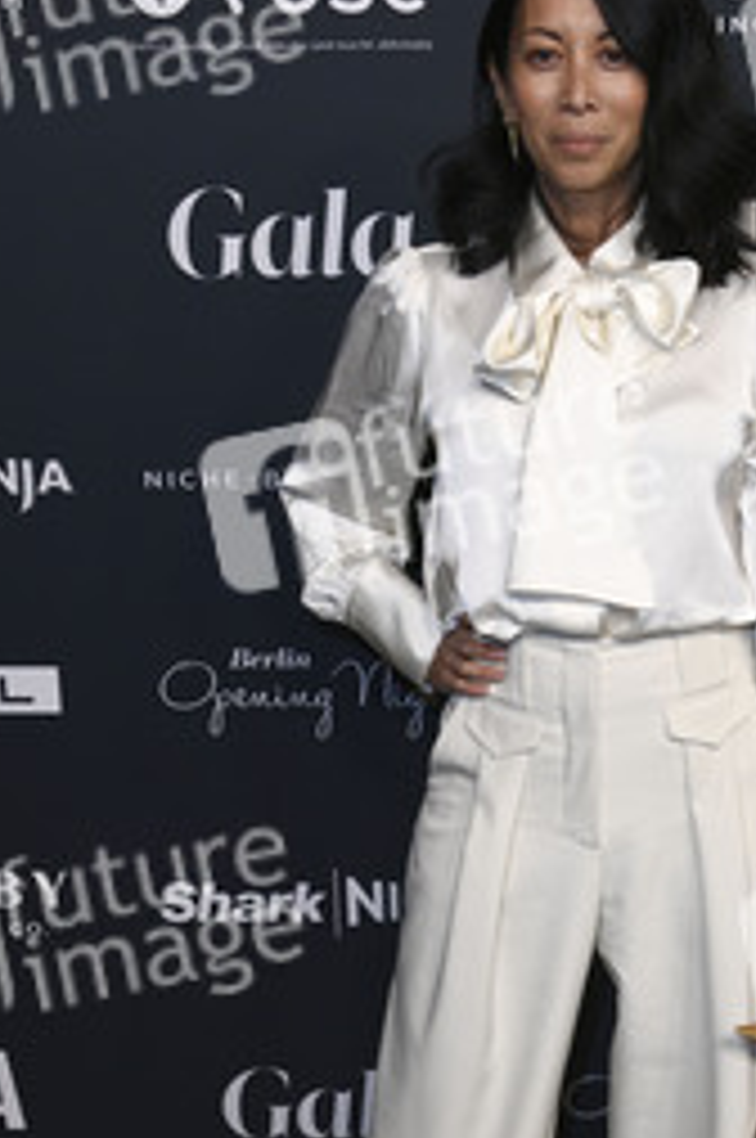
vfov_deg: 33.3
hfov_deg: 22.4
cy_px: 711
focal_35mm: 60
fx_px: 1895
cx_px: 562
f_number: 5.6
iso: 800
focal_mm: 38
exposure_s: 1/250
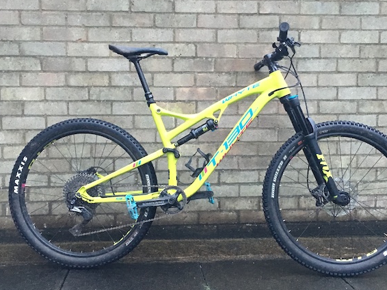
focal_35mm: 41
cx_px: 189
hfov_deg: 45.8
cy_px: 146
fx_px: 458
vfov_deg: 35.1
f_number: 2.2
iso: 320
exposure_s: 1/17
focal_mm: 4.15
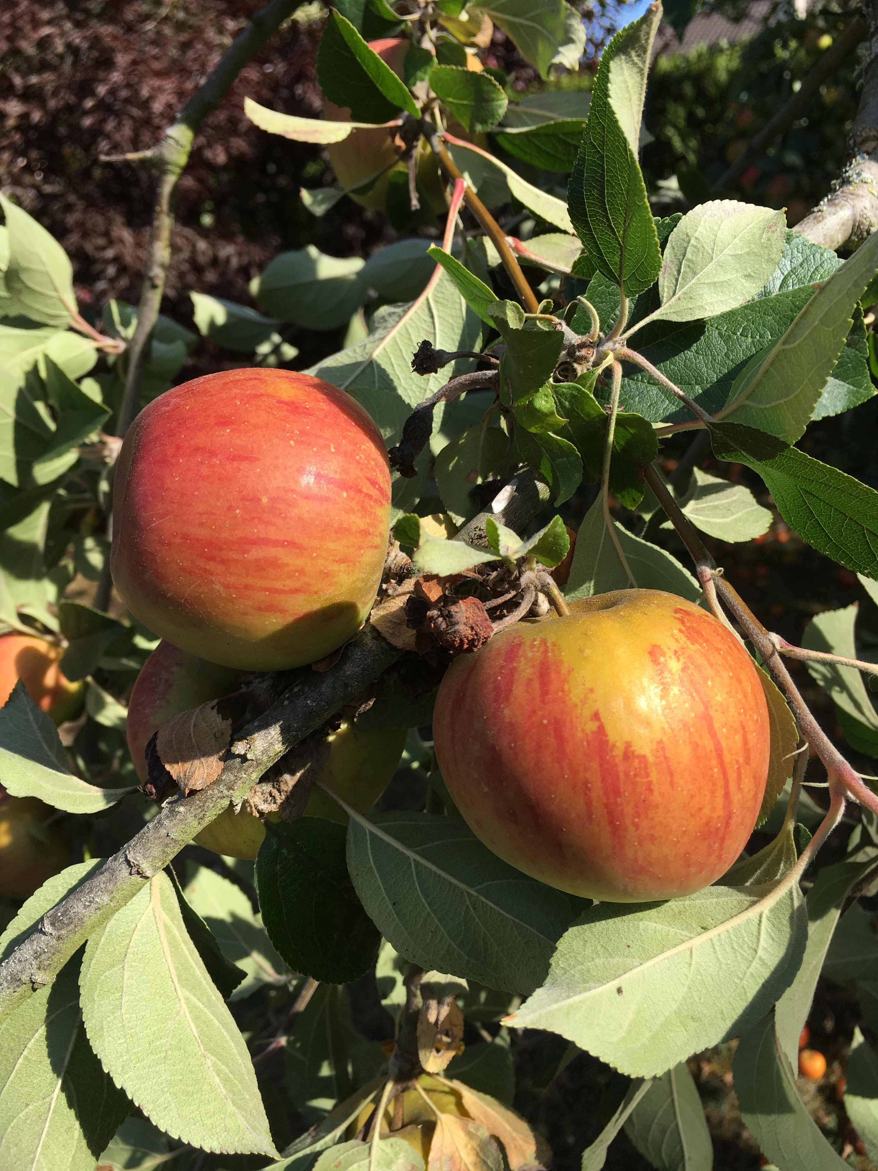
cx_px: 439
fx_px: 981
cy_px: 586
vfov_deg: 61.7
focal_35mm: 29
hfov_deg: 48.2
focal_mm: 4.15
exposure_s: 1/962
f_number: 2.2
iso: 25
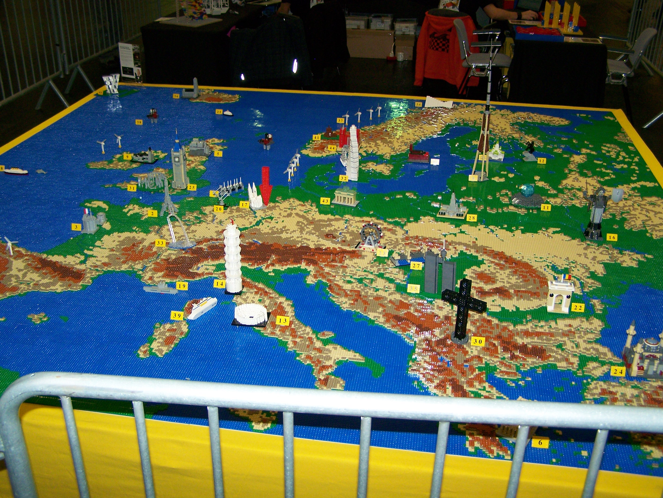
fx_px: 728
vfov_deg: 37.8
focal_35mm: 38
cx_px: 332
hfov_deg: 48.9
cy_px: 249
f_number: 2.8
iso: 160
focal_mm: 6.3
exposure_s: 1/60
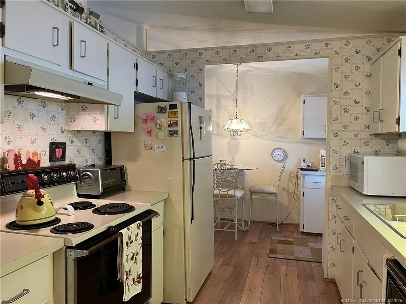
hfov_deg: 67.3
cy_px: 152
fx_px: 305
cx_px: 203
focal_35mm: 26
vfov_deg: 53.1
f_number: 1.6
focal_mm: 4.2
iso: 250
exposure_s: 1/60
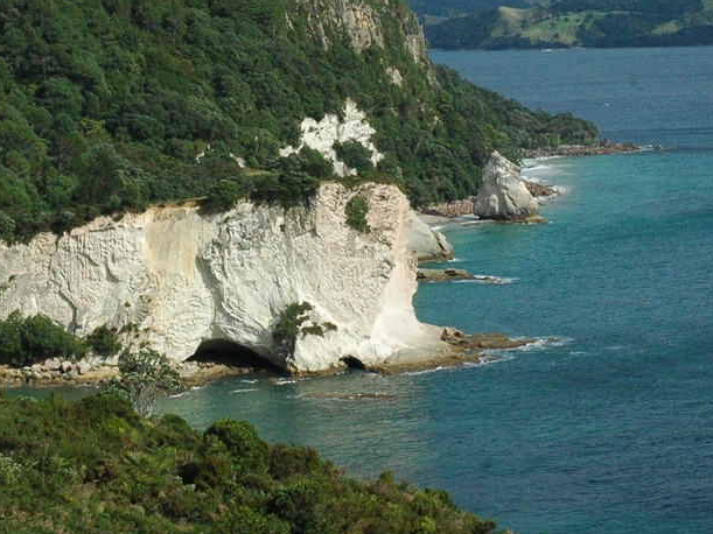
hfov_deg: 15.8
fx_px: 2557
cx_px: 455
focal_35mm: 124
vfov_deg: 11.9
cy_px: 87
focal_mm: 35
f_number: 13
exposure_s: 1/1000
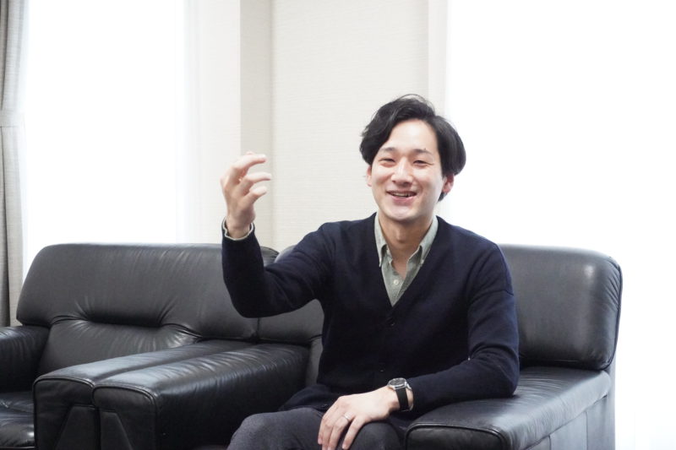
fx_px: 901
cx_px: 338
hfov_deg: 41.1
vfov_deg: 28.1
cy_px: 225
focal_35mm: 48
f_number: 8
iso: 16000
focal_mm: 32
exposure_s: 1/320
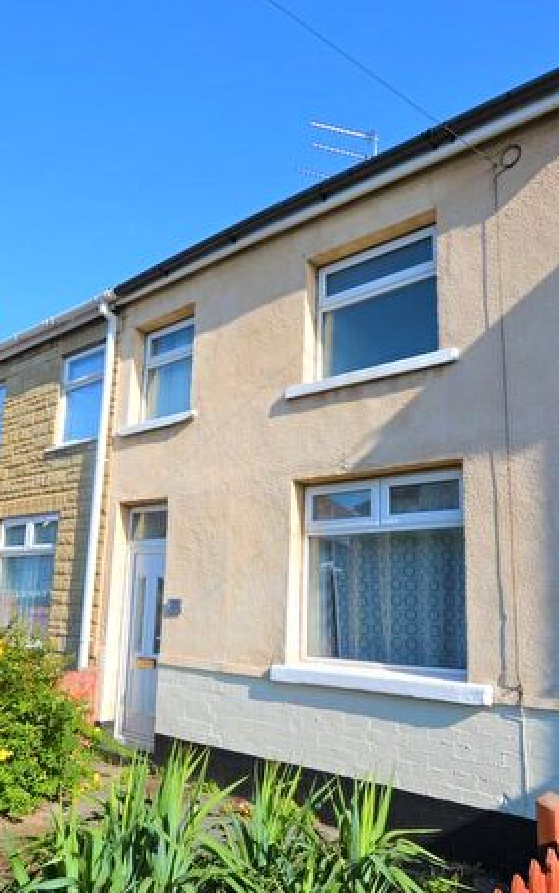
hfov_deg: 50.4
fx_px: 585
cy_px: 464
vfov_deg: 74.7
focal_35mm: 24
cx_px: 359
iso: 100
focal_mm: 10
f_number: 8
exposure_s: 1/250
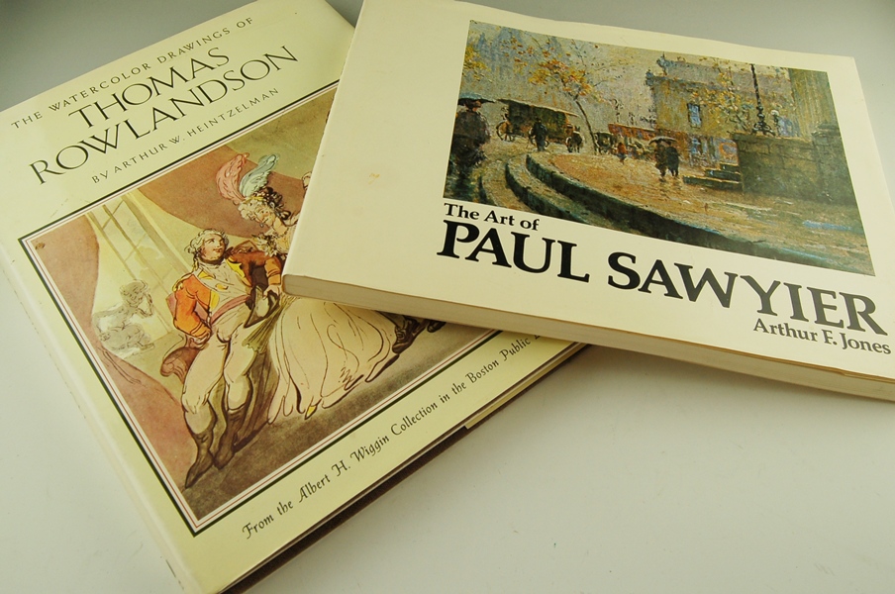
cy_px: 297
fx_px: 708
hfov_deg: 64.6
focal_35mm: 28
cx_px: 448
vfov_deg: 45.5
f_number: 7.1
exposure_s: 1/200
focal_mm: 19
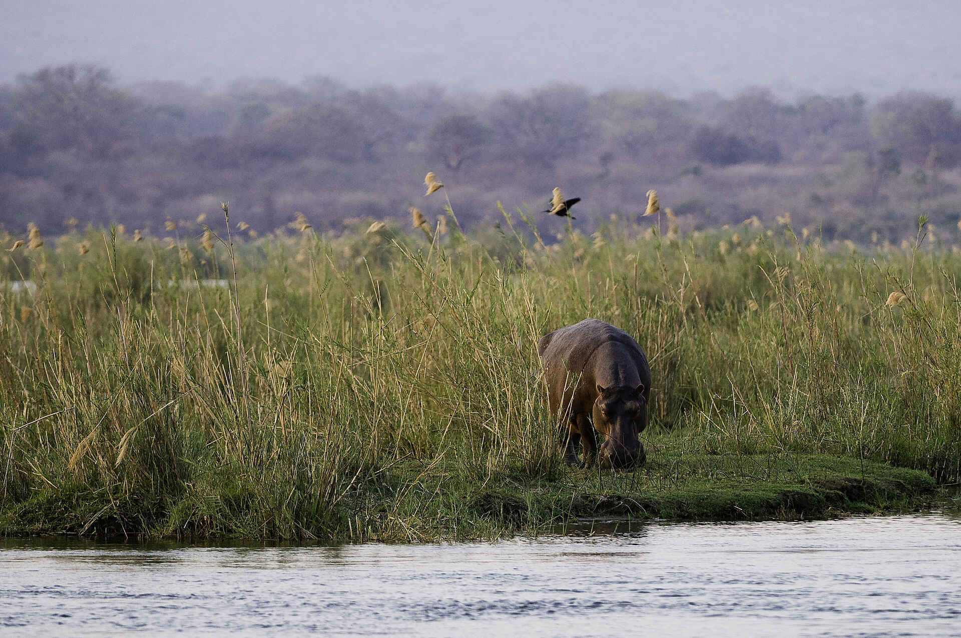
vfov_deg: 3.5
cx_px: 480
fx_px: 10398
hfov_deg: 5.3
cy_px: 319
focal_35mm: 390
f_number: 4
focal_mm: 260
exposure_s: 1/350
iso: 800
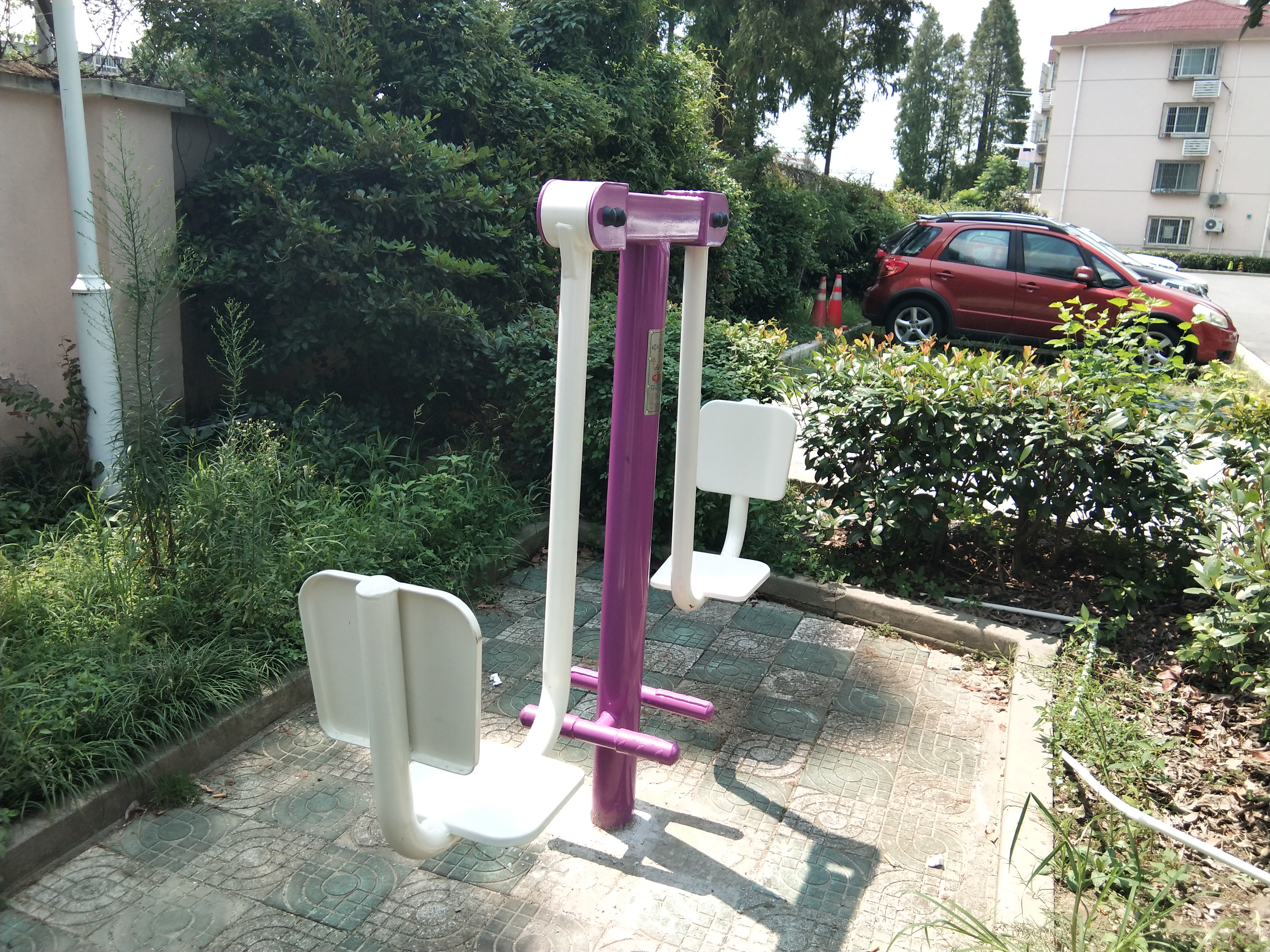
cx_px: 635
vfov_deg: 45.4
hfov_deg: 58.4
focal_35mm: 31
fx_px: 1137
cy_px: 476
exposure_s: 1/398
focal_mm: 3.69
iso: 50
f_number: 2.2
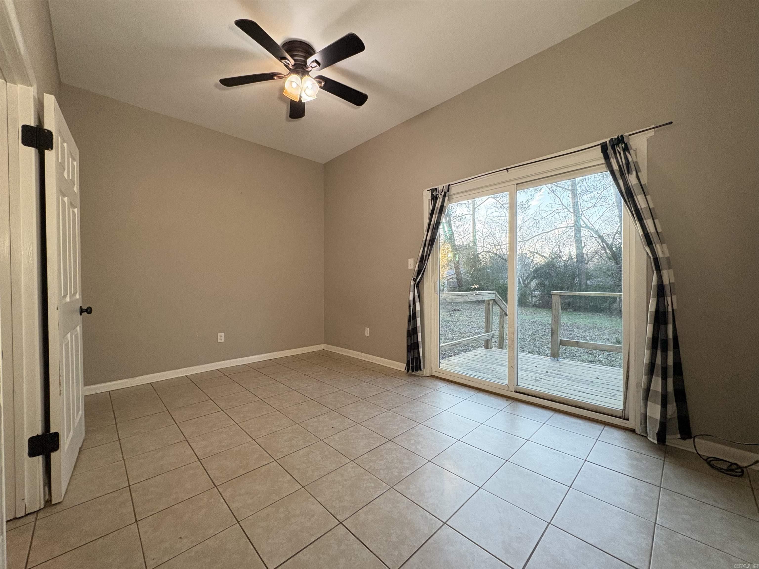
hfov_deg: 102.1
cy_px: 284
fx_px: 307
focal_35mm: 14
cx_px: 380
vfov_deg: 85.7
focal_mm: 2.22
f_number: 2.2
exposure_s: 1/120
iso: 320
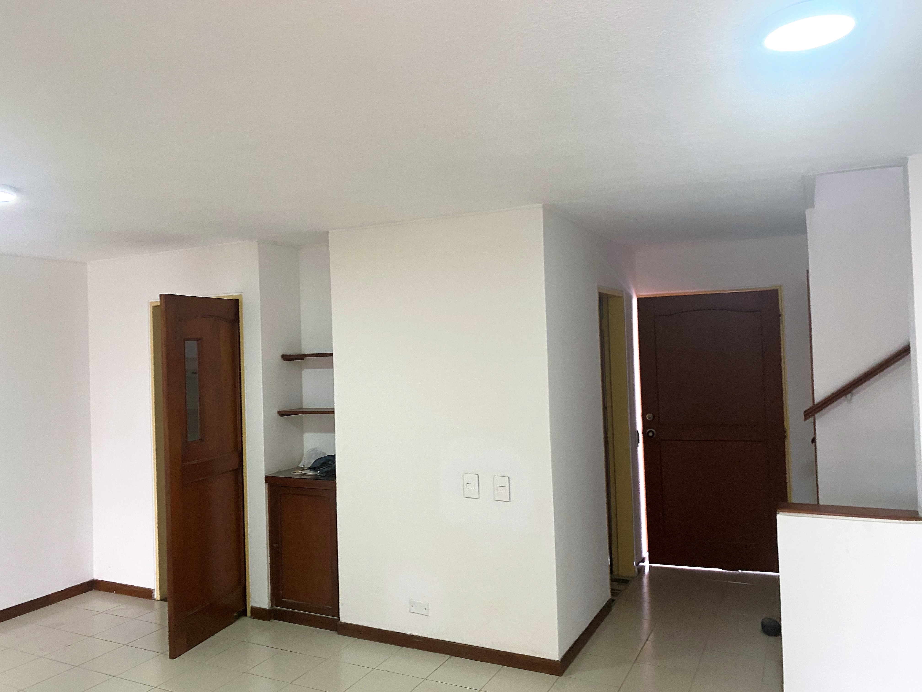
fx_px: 693
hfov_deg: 67.3
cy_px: 346
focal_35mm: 26
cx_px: 461
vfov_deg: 53.1
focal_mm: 4.25
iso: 125
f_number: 1.8
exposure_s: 1/60
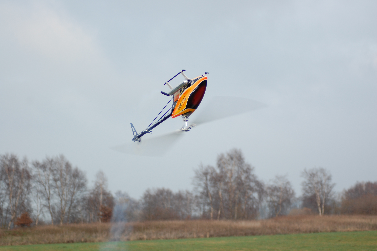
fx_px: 1177
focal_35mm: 112
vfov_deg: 12.2
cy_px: 126
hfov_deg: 18.2
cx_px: 188
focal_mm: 75
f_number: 4
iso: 400
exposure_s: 1/250
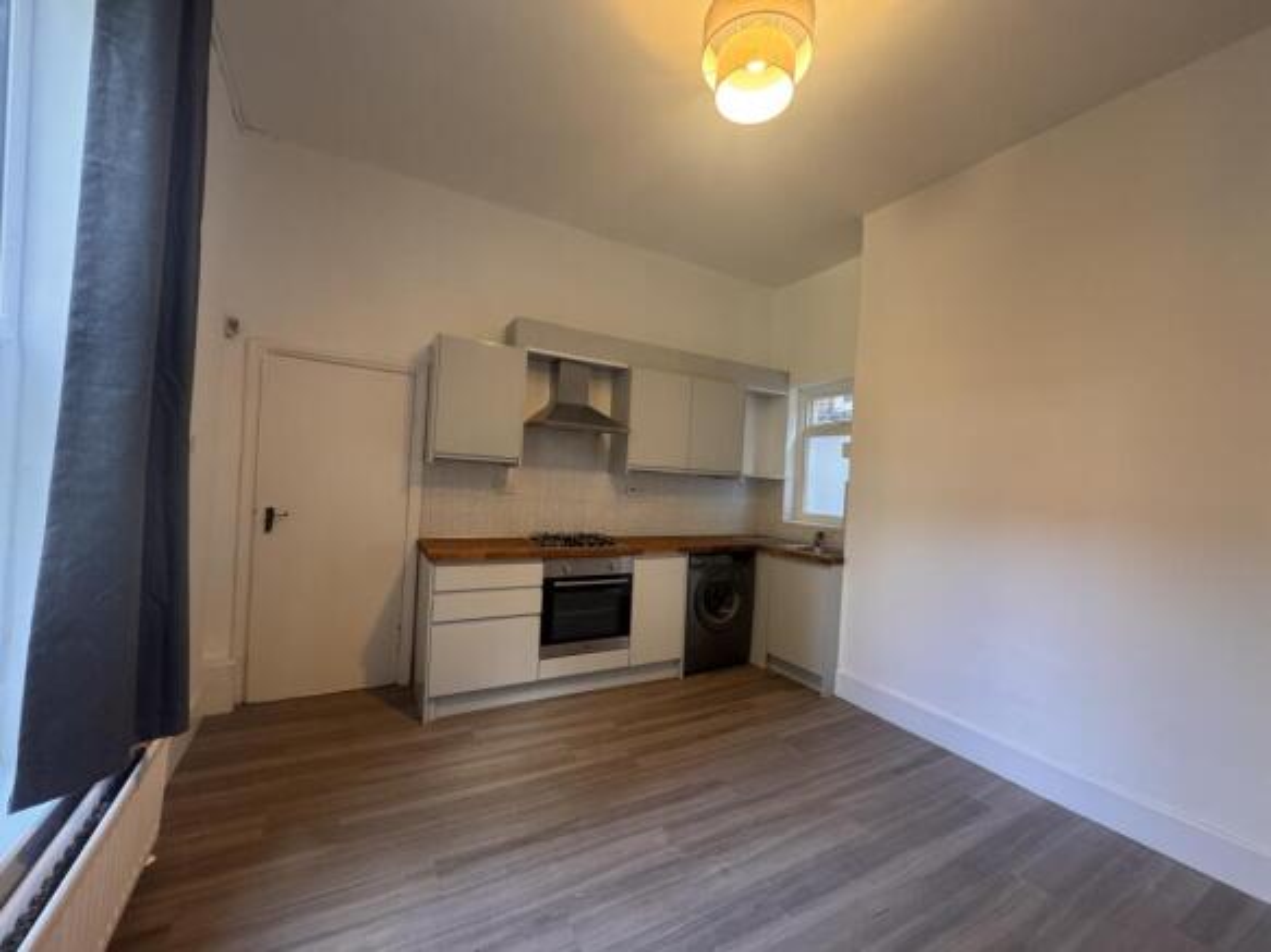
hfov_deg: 102.1
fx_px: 514
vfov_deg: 85.7
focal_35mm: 14
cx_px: 636
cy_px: 476
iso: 400
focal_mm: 2.22
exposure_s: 1/60
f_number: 2.2
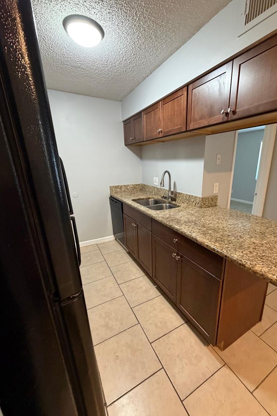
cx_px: 156
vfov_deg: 100.4
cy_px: 212
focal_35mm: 15
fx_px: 173
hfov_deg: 77.0
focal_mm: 2.22
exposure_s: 1/60
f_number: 2.2
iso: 500
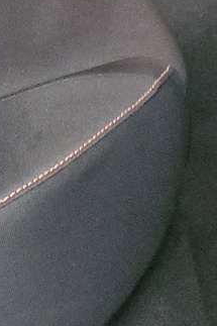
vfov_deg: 14.1
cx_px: -251
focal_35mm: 134
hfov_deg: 9.4
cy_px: -198
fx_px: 1213
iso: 541
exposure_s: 1/15
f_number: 1.5
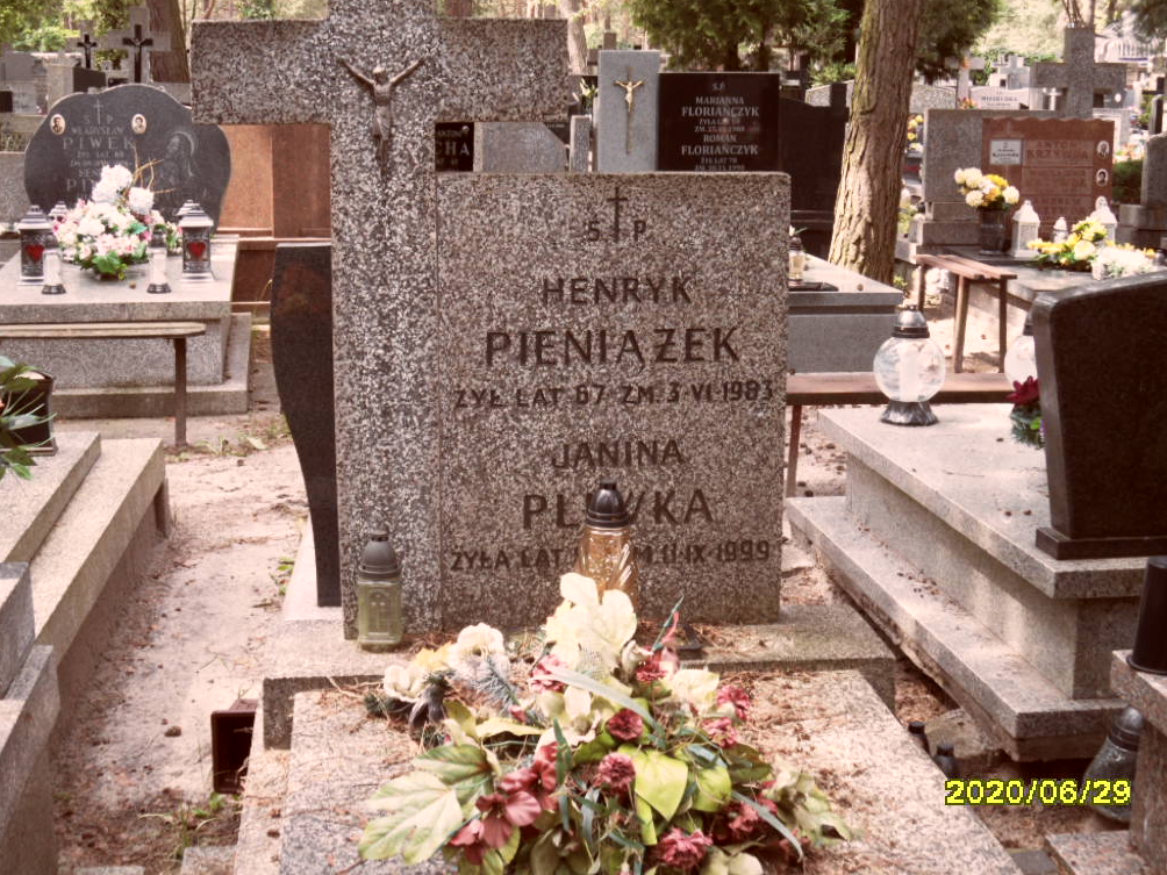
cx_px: 592
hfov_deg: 37.5
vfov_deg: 28.6
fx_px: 1719
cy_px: 438
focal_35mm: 51
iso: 100
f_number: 3.8
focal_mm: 8.2
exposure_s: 1/90
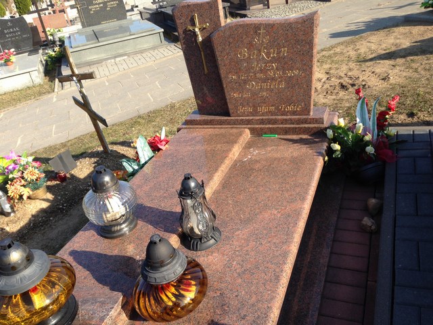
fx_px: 413
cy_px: 162
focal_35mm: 33
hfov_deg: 55.4
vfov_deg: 42.9
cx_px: 216
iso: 50
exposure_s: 1/661
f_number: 2.4
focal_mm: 4.12
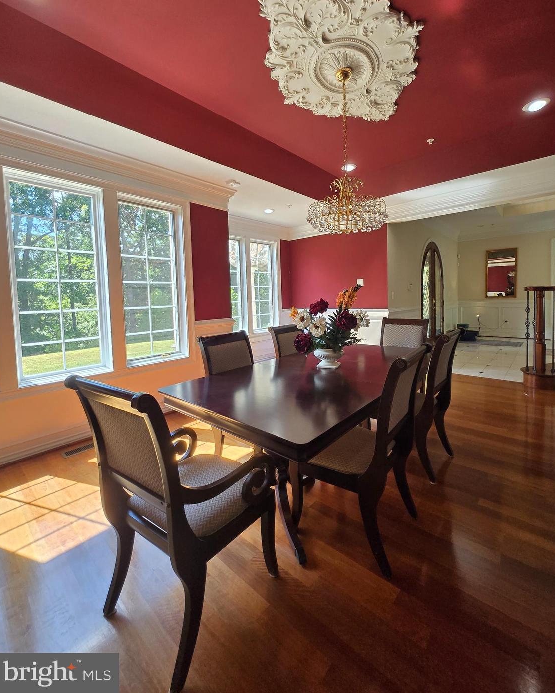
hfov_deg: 88.0
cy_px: 311
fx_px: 287
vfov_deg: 100.3
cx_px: 281
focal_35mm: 14
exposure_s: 1/60
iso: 50
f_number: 2.2
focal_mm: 1.7
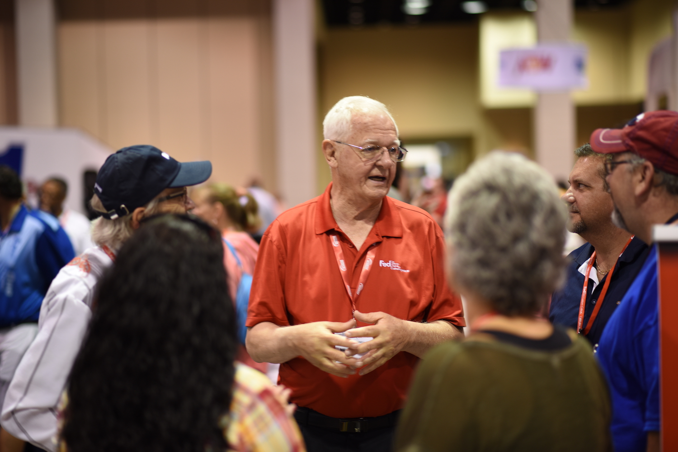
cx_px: 339
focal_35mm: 85
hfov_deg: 23.9
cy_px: 226
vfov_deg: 16.1
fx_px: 1601
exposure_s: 1/60
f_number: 1.8
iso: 200
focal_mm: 85
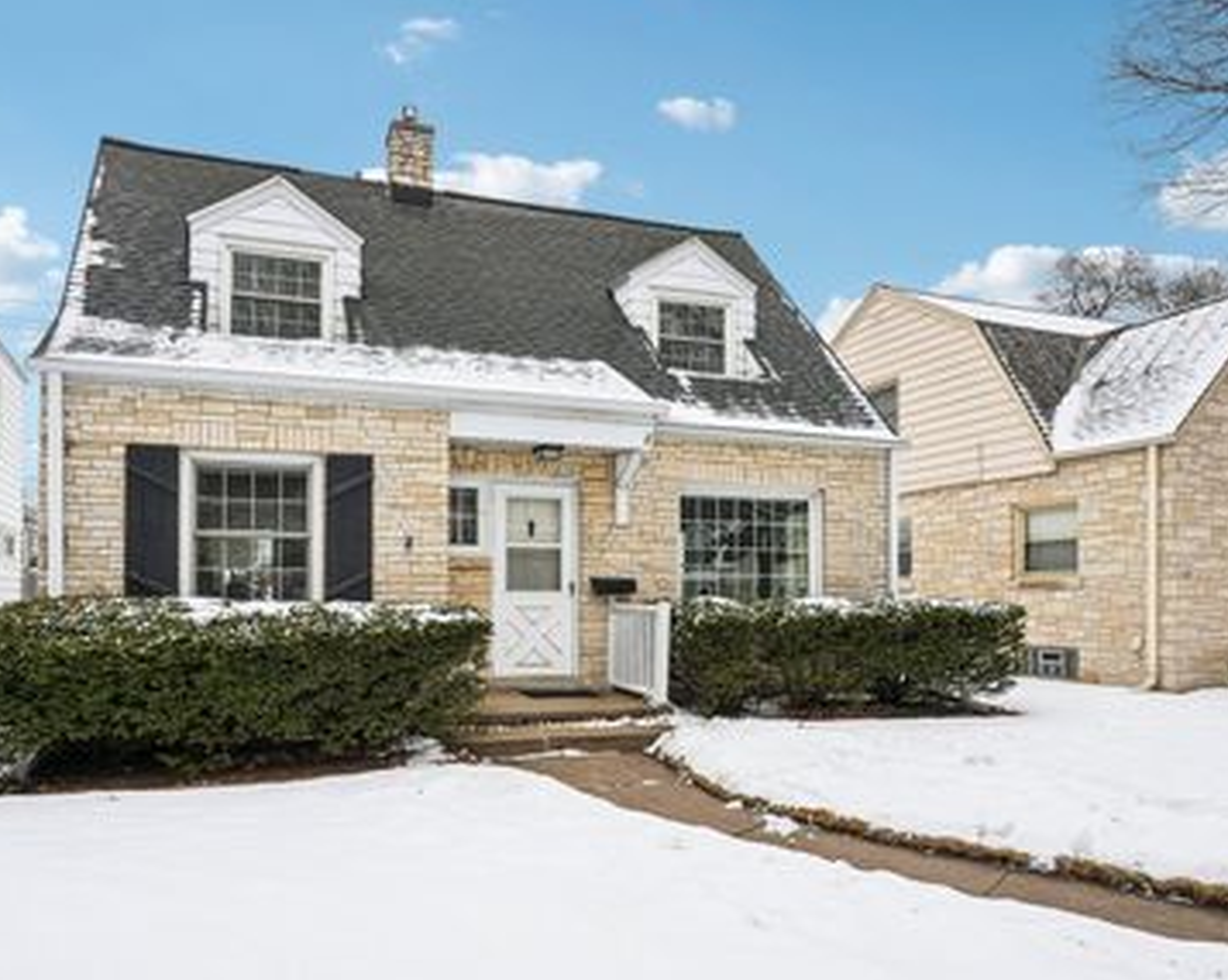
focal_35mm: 26
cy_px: 542
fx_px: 932
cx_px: 568
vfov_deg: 55.4
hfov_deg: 66.7
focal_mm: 19.5
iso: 100
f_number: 9
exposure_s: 1/125
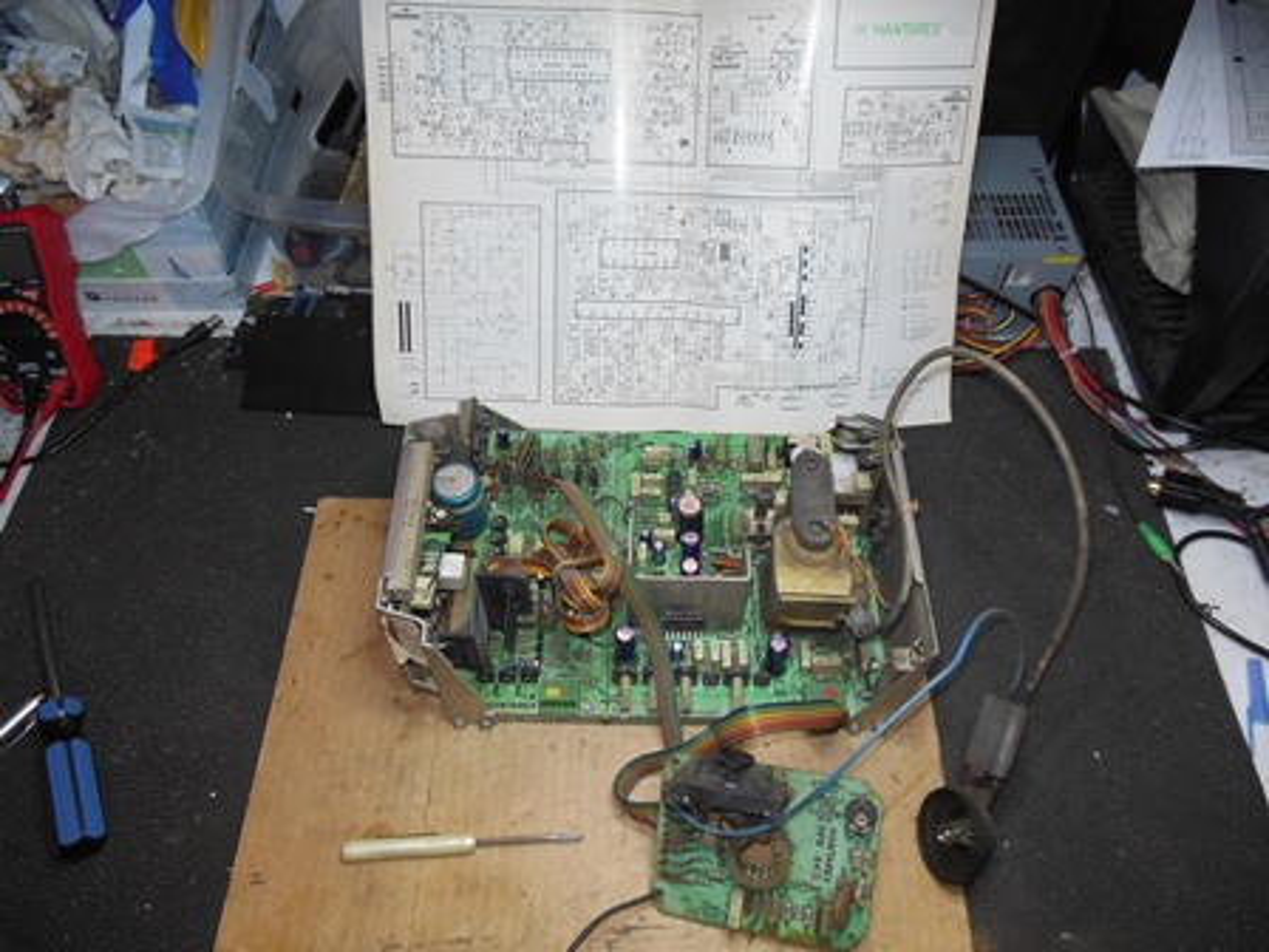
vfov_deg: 54.9
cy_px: 476
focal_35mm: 25
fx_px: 916
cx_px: 634
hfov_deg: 69.4
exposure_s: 1/30
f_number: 3.2
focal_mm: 4.5
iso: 125
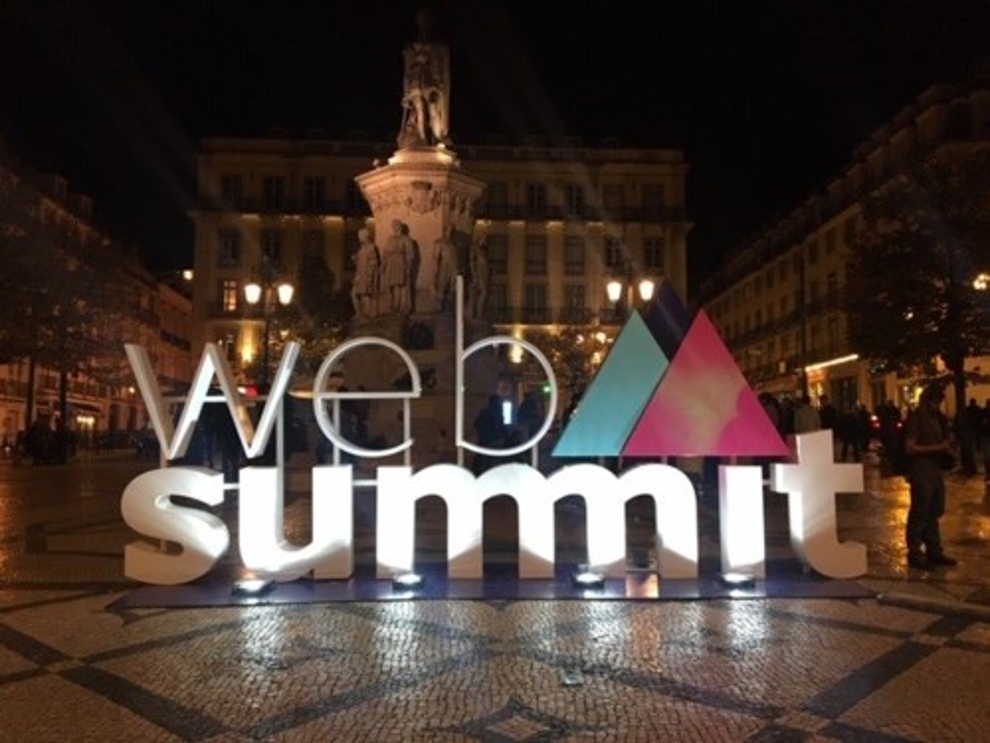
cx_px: 495
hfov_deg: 61.7
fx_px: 829
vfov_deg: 48.2
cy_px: 372
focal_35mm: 29
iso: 200
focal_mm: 4.15
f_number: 2.2
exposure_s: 1/33
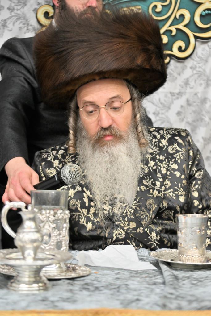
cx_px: 106
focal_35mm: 66
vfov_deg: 30.5
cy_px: 158
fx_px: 580
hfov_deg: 20.6
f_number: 4
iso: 500
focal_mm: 66
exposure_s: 1/160
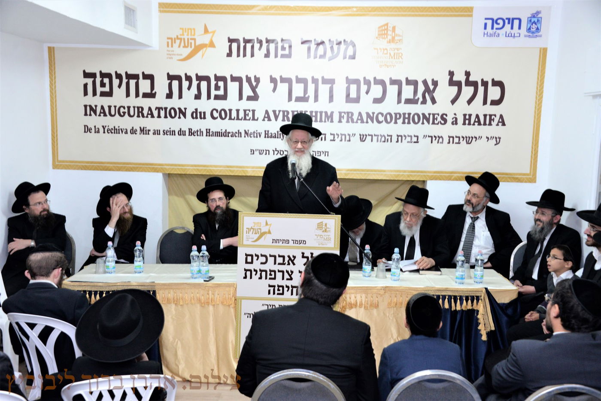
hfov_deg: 46.4
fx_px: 701
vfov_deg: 31.9
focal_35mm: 42
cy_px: 200
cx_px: 300
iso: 2000
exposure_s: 1/60
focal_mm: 42
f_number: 5.6
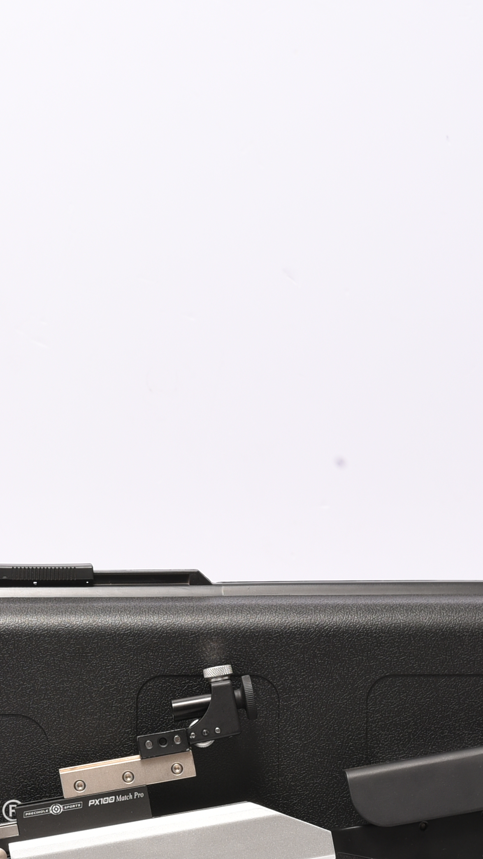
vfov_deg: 14.2
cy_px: 495
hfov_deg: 7.9
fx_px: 3439
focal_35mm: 151
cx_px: -212
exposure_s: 1/125
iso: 100
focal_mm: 50
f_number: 8
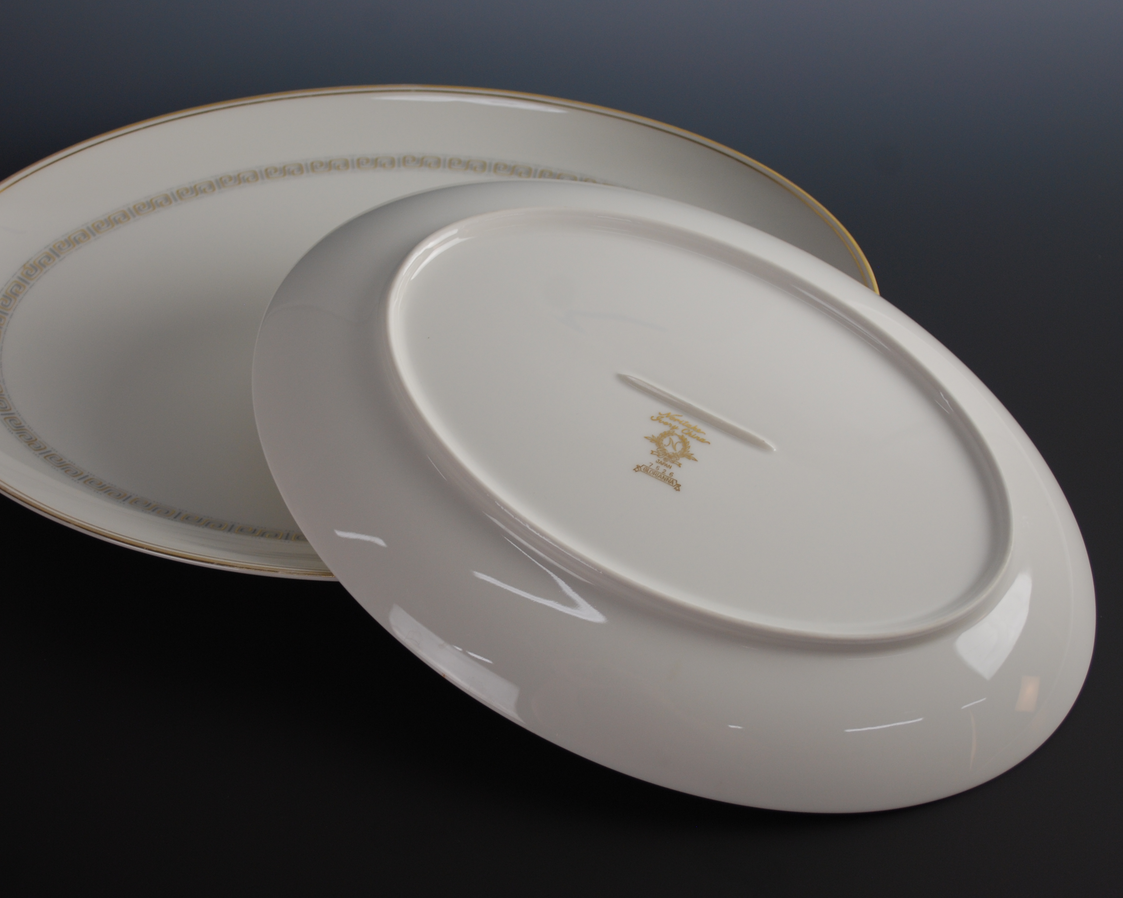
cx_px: 479
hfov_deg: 34.7
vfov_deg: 28.1
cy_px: 448
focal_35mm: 54
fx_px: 1795
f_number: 4.8
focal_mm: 32
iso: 200
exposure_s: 1/100
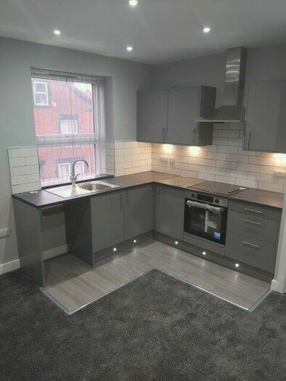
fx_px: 286
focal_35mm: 26
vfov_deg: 67.3
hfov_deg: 53.1
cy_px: 190
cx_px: 143
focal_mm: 3.92
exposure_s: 1/50
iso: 80
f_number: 1.7
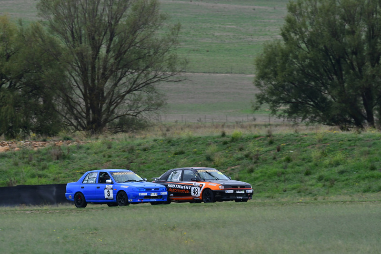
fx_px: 5717
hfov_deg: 3.8
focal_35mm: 540
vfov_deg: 2.5
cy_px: 127
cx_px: 190
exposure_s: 1/640
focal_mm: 360
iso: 500
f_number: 10
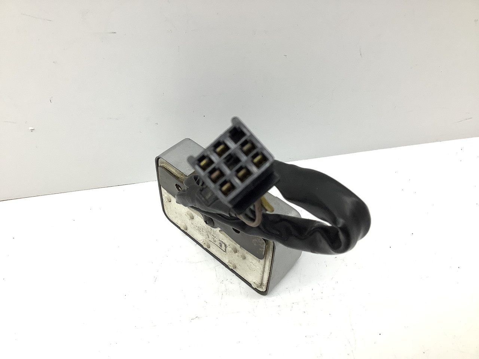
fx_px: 429
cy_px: 180
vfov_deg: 45.4
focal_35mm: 31
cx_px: 240
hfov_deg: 58.4
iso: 50
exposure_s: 1/120
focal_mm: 3.3
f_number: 2.4
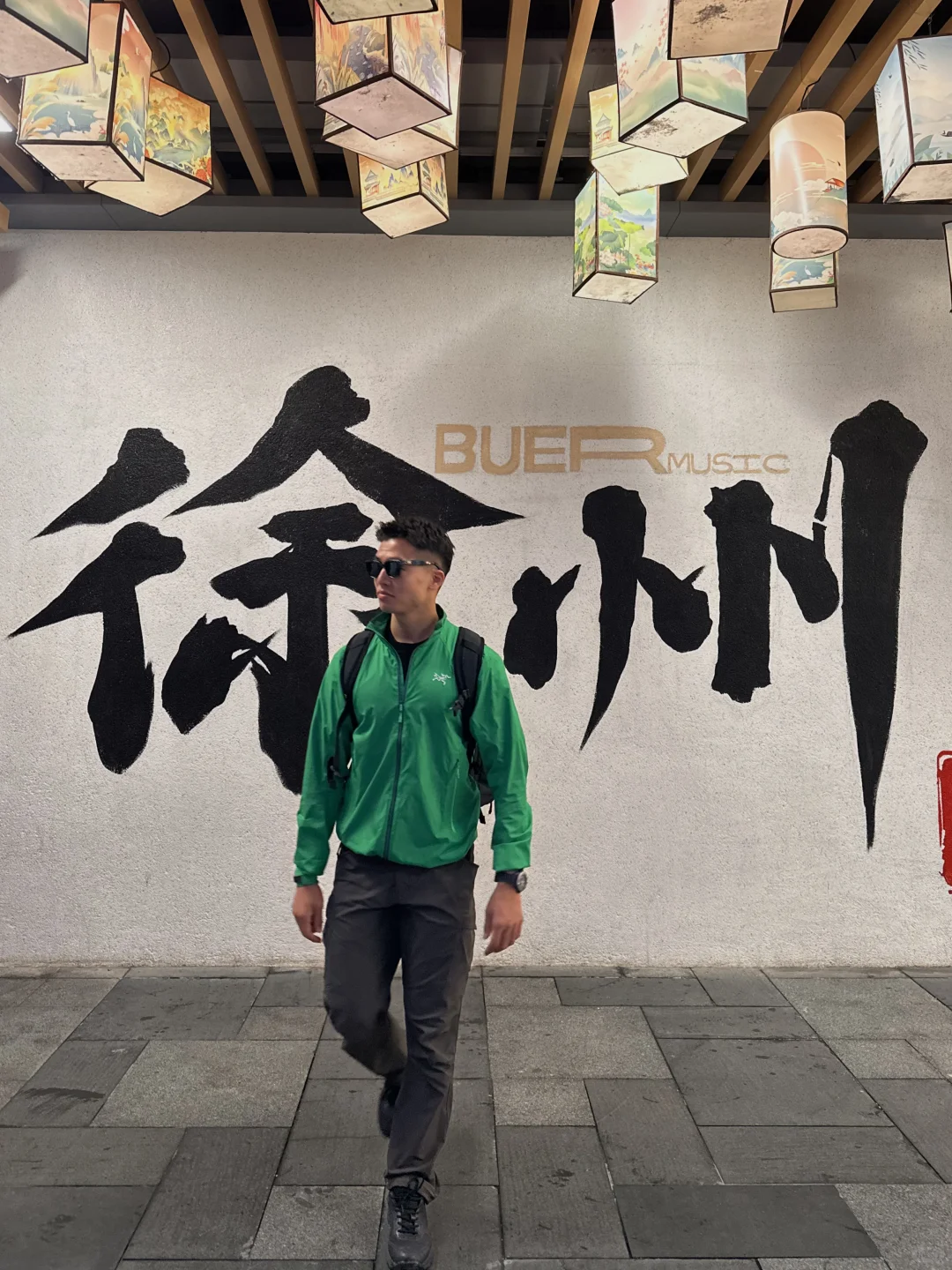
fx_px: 880
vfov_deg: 71.6
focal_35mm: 24
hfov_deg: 56.8
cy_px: 635
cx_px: 476
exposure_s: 1/50
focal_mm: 6.86
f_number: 1.78
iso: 200
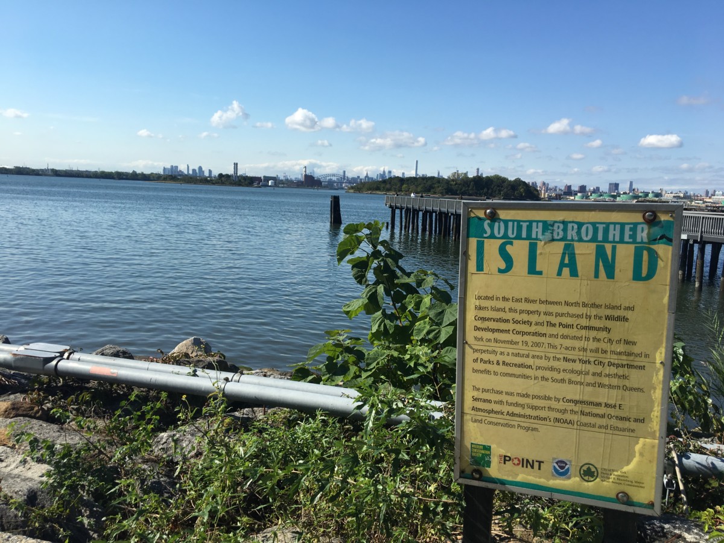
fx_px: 607
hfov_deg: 61.7
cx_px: 362
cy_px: 272
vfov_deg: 48.2
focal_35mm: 29
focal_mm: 4.15
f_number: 2.2
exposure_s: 1/1789
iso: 25
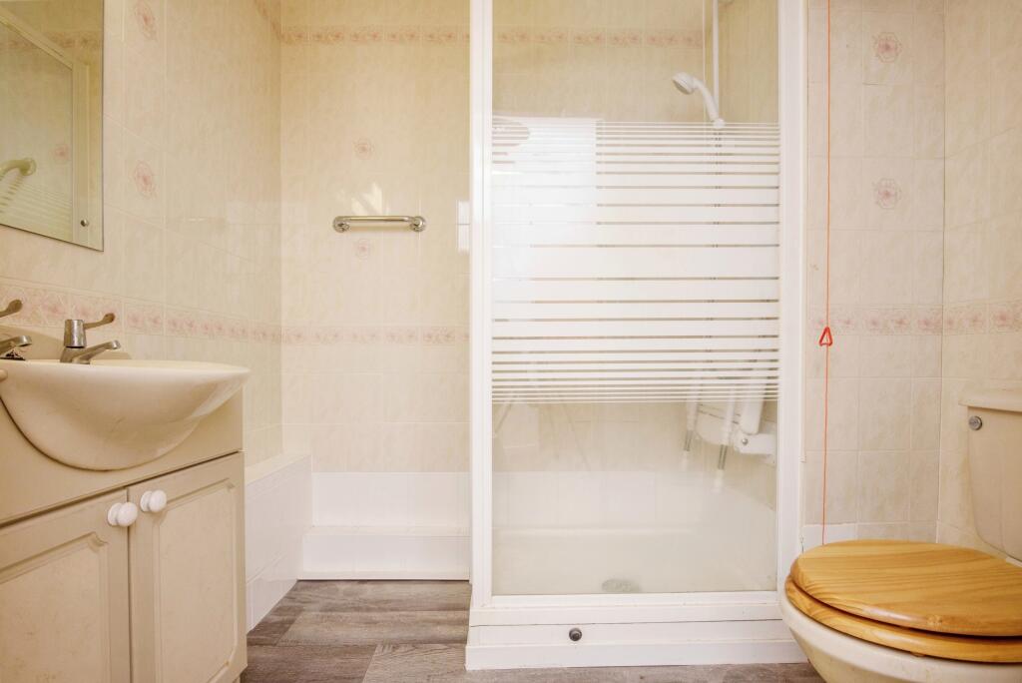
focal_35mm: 17
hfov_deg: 93.2
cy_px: 342
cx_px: 511
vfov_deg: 70.5
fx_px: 483
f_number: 10
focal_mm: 17
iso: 400
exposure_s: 1/60
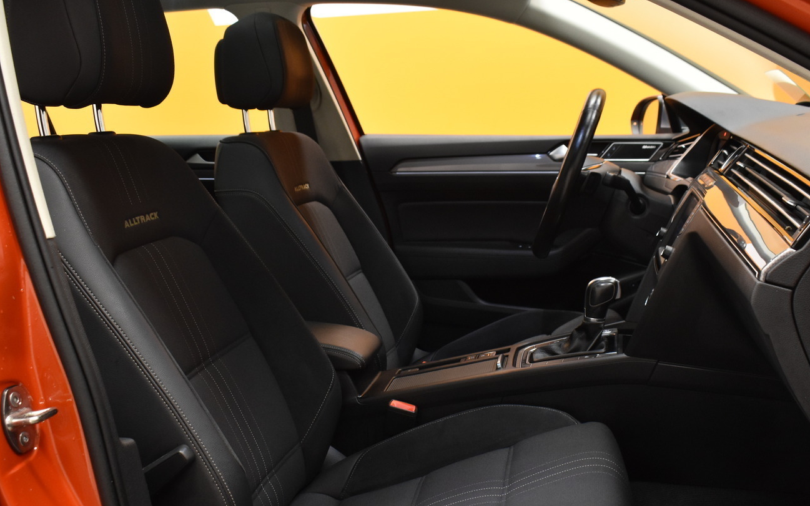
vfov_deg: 30.4
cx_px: 422
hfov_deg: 47.2
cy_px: 330
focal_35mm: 42
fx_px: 927
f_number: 5.6
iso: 1250
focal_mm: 22
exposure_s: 1/25
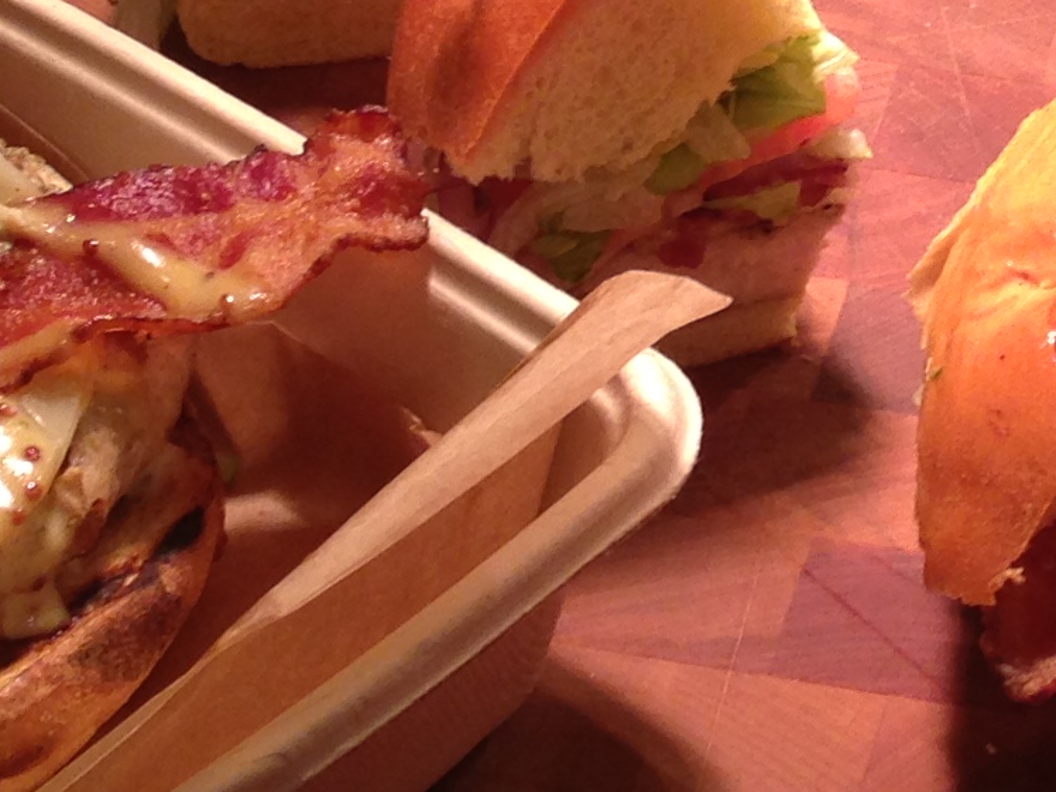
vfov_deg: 10.2
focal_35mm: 144
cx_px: 967
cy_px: 55
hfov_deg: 13.6
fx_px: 4393
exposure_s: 1/40
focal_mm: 4.13
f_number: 2.4
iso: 50
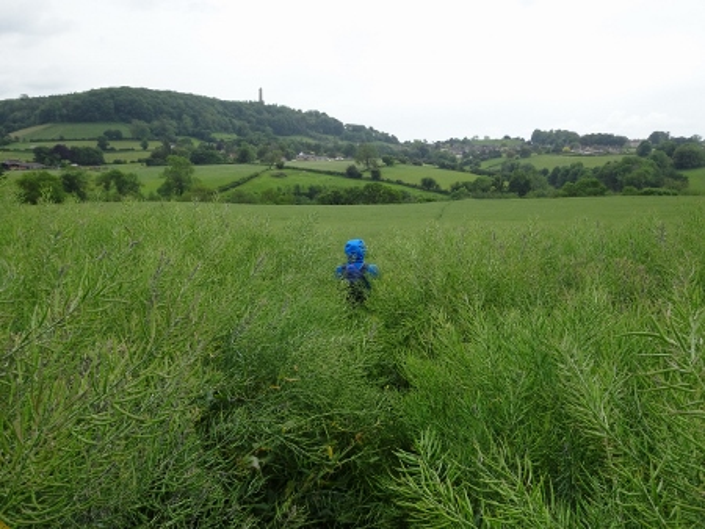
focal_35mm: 36
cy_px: 264
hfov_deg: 51.3
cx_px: 352
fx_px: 734
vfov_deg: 39.7
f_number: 4
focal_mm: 6.17
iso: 80
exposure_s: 1/400
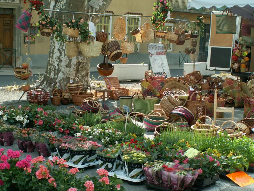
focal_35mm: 64
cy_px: 96
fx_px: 470
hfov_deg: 30.3
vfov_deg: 22.9
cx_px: 127
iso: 50
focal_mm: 10.72
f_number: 4
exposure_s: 1/125
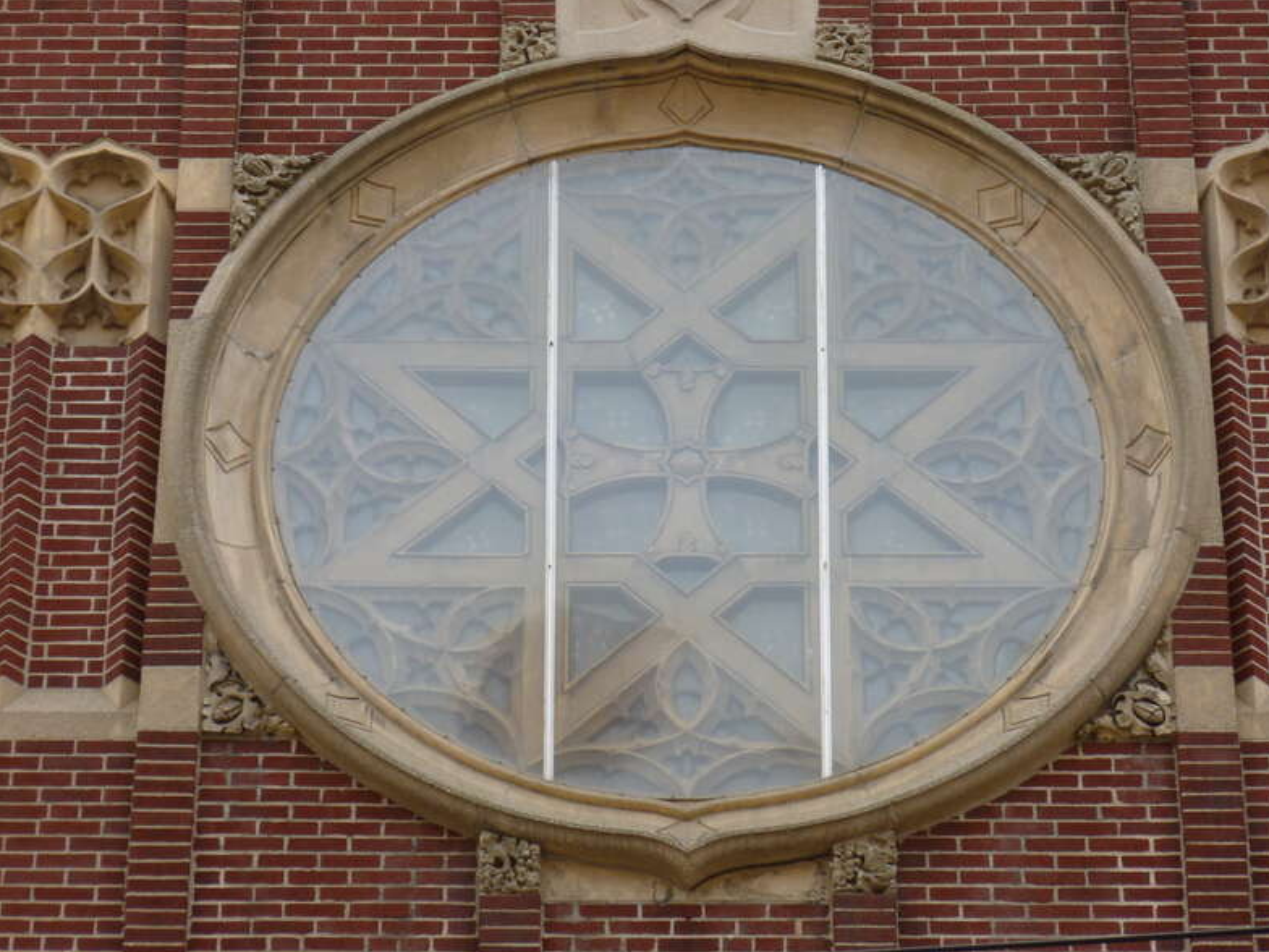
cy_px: 481
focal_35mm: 154
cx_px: 644
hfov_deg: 12.8
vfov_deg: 9.6
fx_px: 5646
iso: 125
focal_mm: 26.9
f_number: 5.2
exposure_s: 1/100
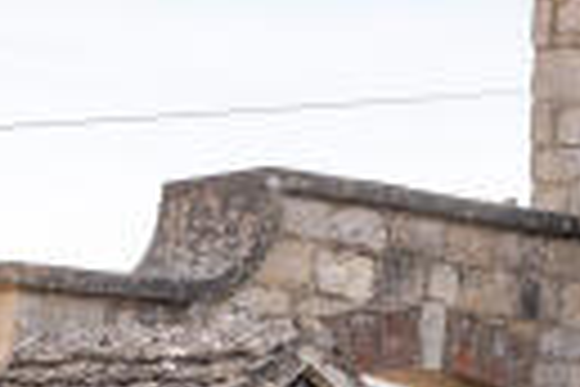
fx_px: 3077
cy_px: 308
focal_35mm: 191
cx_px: 1272
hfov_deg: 9.8
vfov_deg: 7.2
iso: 200
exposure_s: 1/200
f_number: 8
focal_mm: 24
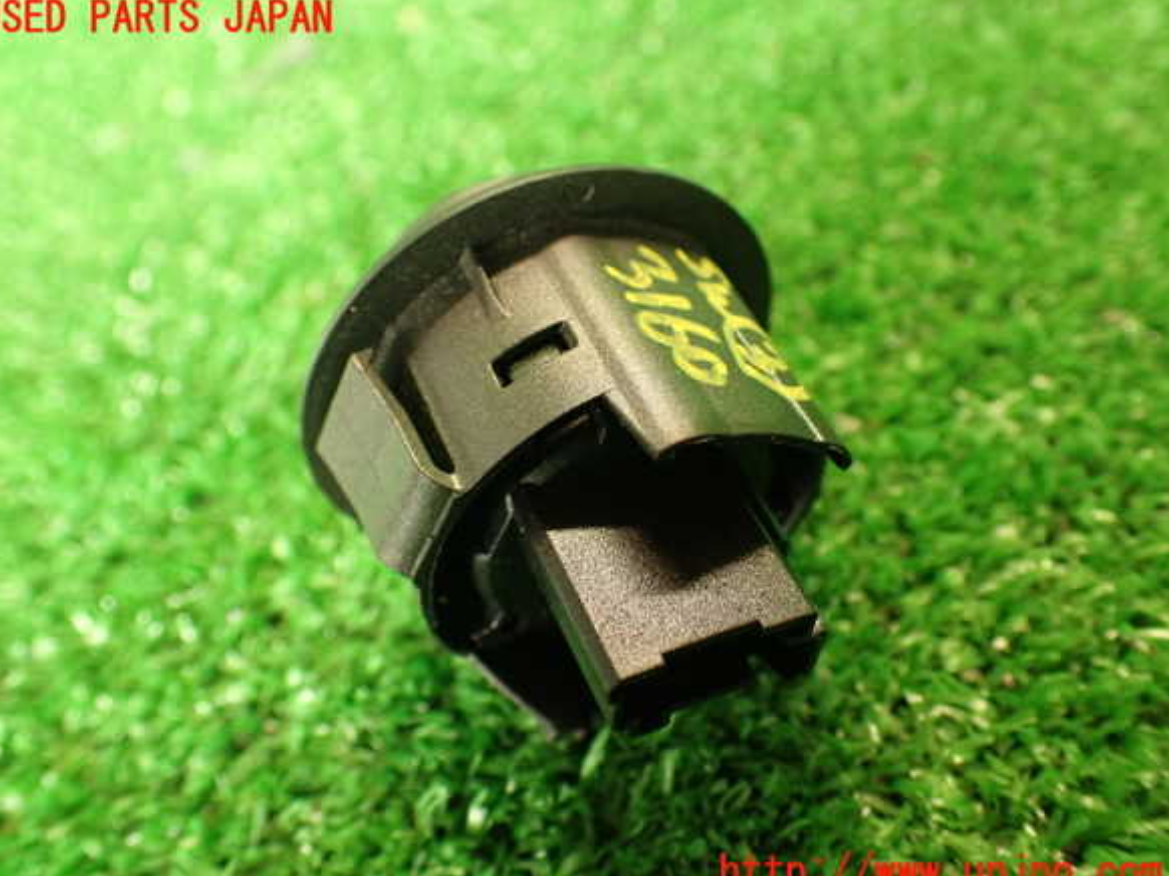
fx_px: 1114
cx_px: 570
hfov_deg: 55.4
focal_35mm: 33
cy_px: 446
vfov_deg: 42.9
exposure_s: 1/30
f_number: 2.4
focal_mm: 5.79
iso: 400
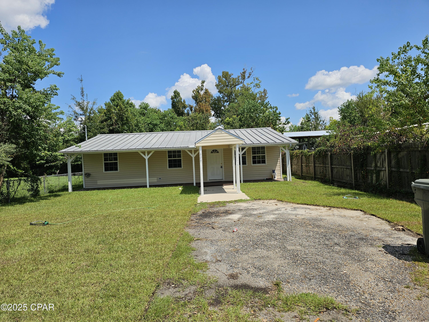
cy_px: 161
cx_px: 214
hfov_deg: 73.9
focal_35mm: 23
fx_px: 285
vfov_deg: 58.9
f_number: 1.7
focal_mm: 6.3
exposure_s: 1/1142
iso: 10
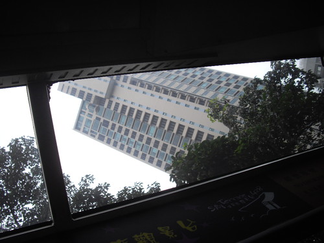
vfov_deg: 37.7
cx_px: 162
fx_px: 356
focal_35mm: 38
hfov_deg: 49.0
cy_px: 122
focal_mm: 7.9
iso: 100
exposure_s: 1/100
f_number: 2.8
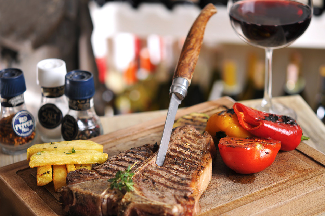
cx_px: 162
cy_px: 108
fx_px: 812
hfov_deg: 22.6
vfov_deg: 15.2
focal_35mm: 90
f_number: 2.8
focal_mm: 60
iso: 200
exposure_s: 1/60
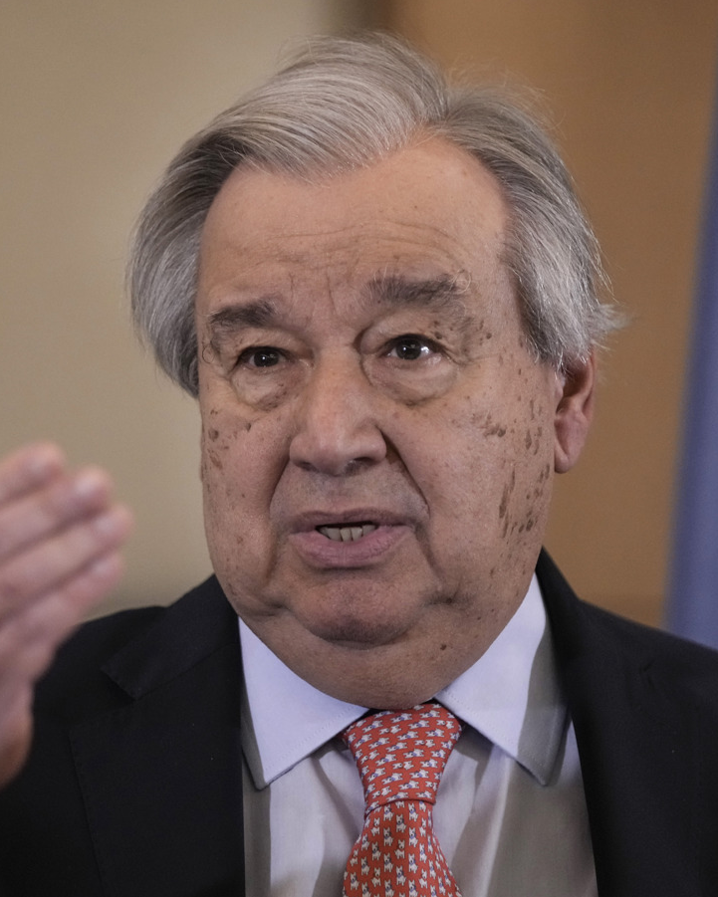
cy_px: 447
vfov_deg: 7.9
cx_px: 369
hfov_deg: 6.3
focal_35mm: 245
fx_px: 6507
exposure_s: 1/250
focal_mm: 173
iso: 4000
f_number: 2.8
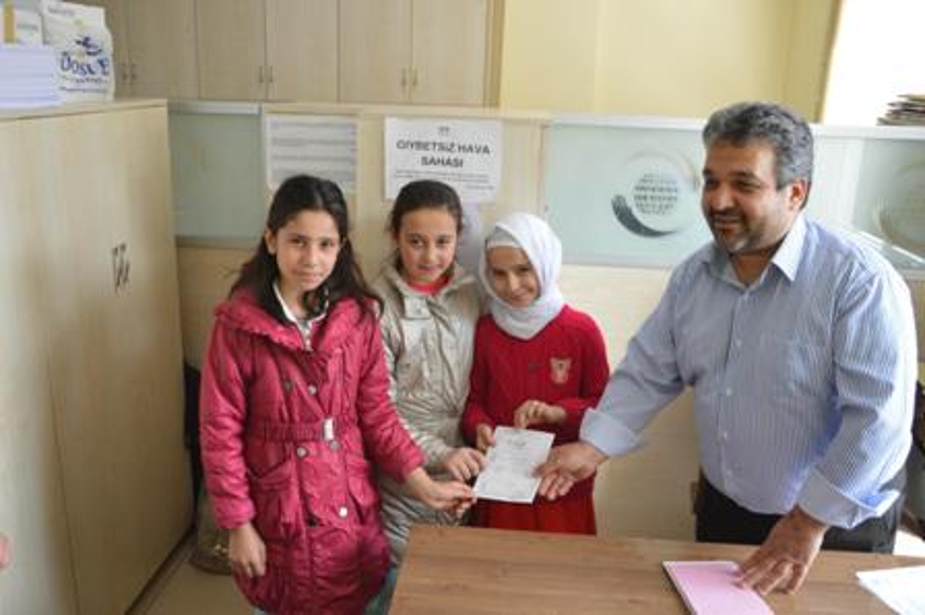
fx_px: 809
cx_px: 462
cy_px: 308
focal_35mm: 32
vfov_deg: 41.7
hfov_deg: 59.5
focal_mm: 21
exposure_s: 1/80
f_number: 4.5
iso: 400
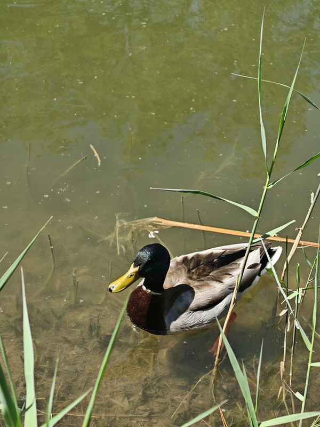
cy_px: 214
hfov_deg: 21.0
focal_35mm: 70
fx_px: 863
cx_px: 160
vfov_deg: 27.8
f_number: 2.1
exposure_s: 1/379
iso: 80
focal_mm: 16.53
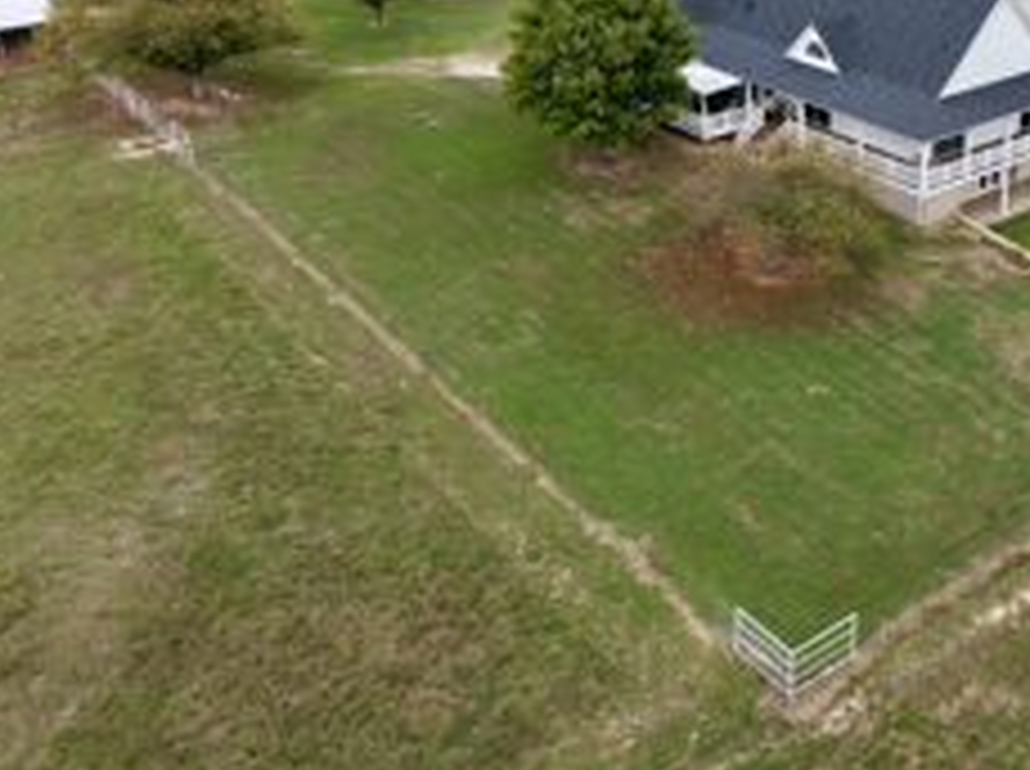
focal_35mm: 42
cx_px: 868
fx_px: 1248
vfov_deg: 33.3
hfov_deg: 42.2
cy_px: 162
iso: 100
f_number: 1.8
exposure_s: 1/1000
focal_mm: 8.67
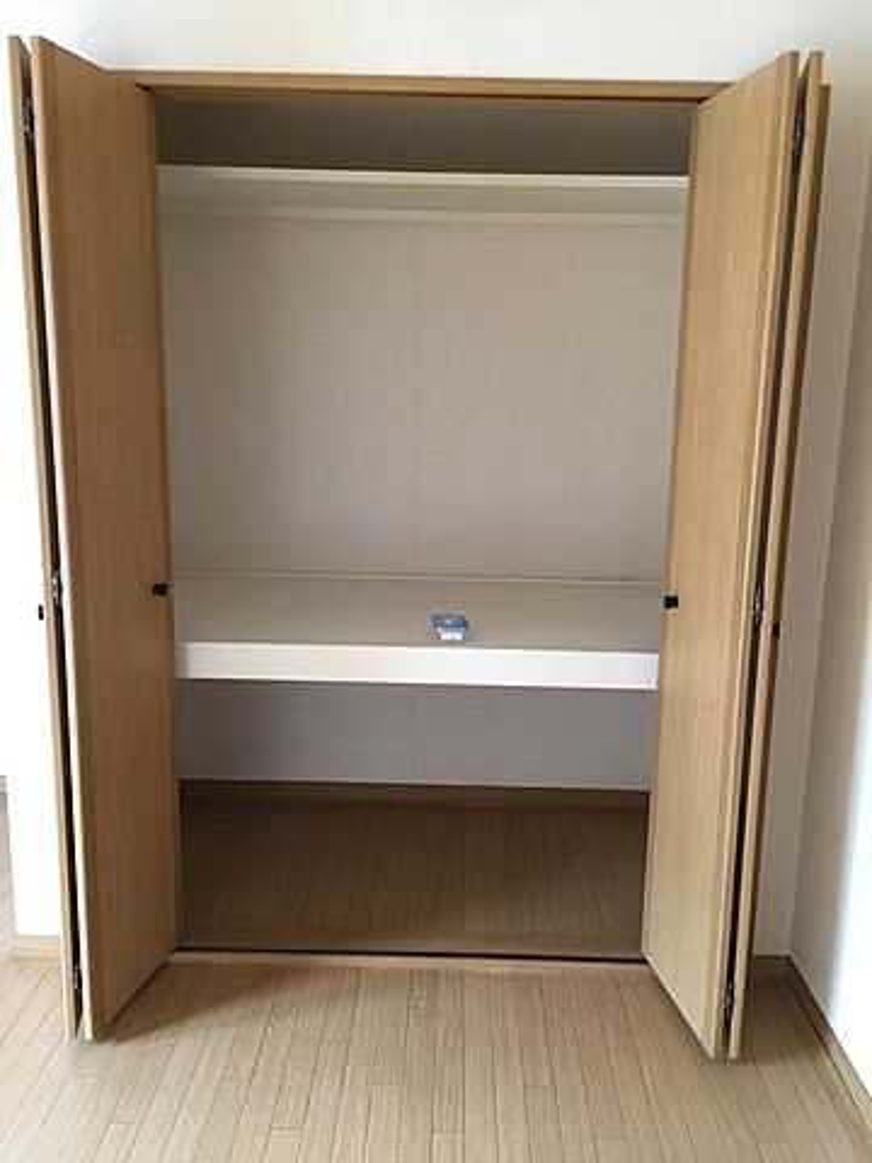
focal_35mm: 29
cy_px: 582
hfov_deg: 48.2
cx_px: 436
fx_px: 974
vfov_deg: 61.7
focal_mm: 4.15
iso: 64
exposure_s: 1/15
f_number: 2.2
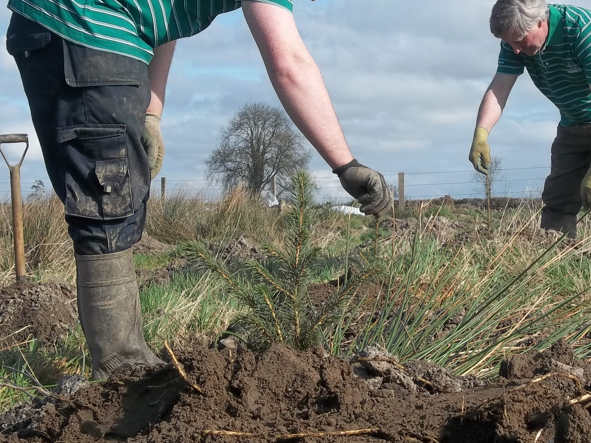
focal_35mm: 87
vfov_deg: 17.0
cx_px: 411
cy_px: 214
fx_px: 1485
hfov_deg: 22.4
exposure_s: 1/500
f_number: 5
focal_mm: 9.3
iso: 80
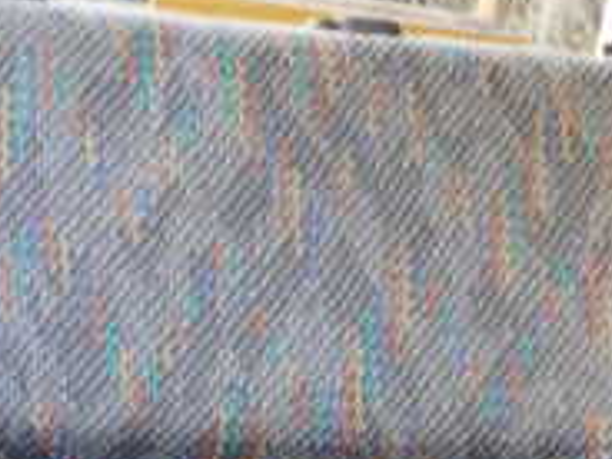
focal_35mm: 98
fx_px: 1733
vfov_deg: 14.2
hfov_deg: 19.9
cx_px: 146
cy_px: 672
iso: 250
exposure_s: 1/30
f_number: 2.3
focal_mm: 5.4
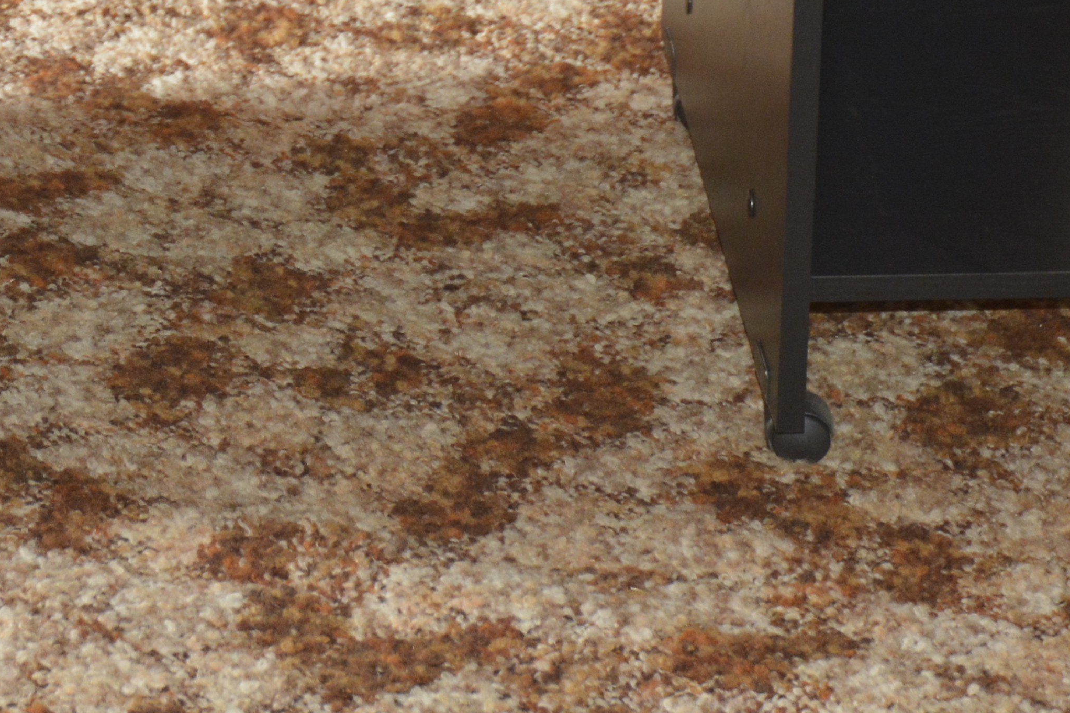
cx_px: 308
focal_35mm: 136
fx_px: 4056
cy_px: -316
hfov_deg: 15.0
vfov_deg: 9.8
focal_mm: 31
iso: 1000
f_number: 4
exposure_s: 1/60
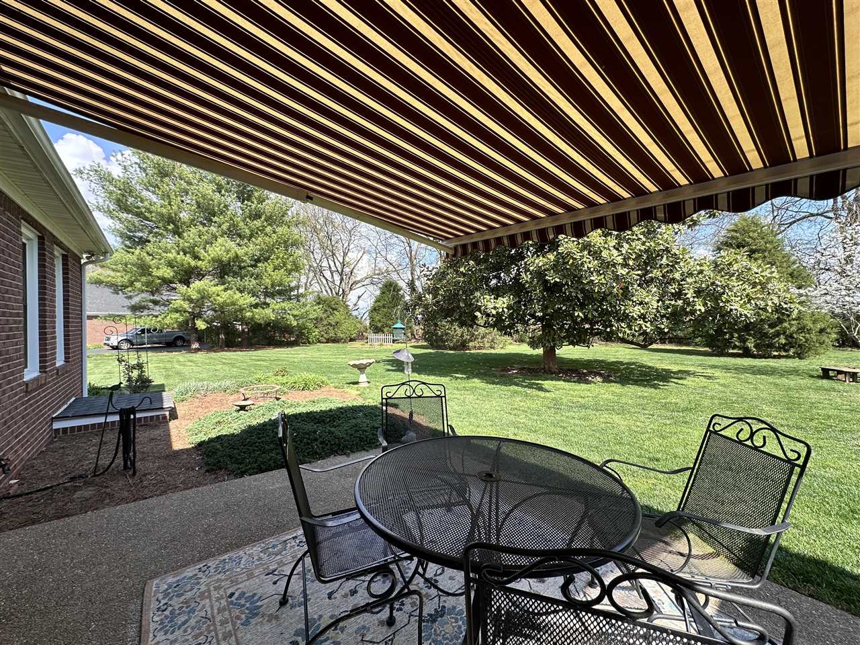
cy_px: 322
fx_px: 348
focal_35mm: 14
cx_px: 430
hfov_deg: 102.1
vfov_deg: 85.7
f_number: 2.2
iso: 40
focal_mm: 2.22
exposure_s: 1/690
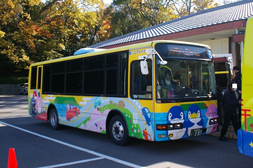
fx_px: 295
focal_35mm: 42
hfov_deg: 46.4
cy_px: 84
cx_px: 126
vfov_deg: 31.8
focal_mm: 28
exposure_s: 1/1000
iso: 400
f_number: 4
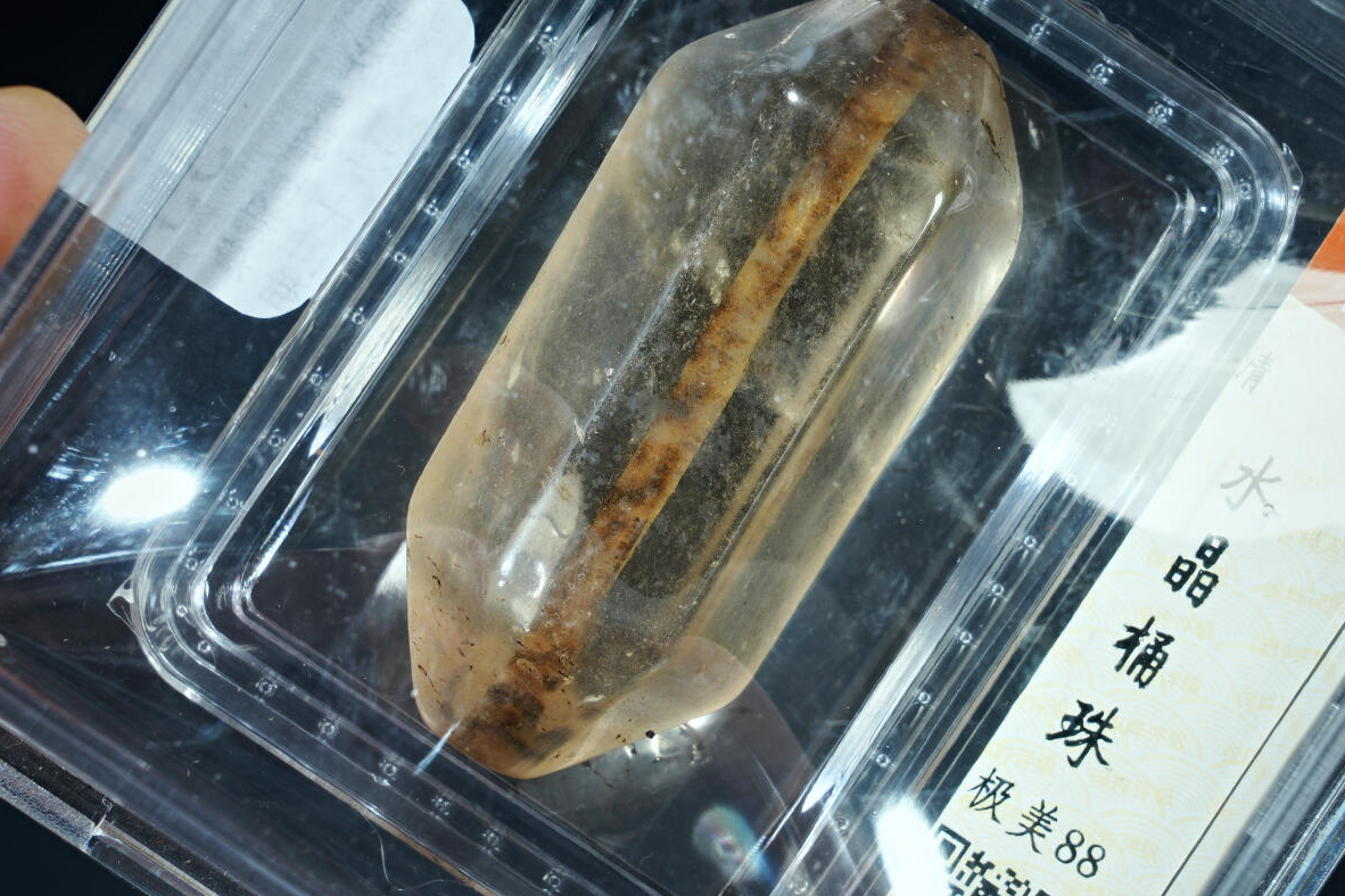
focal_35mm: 186
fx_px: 6949
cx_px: 783
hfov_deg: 11.1
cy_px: 440
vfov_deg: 7.4
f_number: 18
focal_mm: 105
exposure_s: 1/160
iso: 100
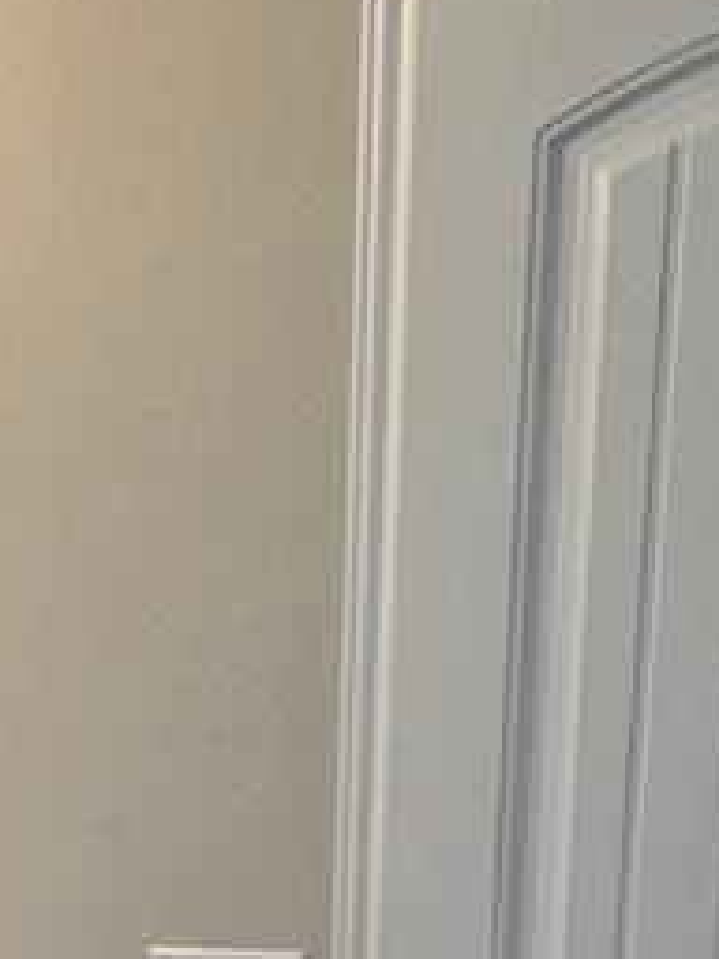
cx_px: -337
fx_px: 2326
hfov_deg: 16.2
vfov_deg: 20.4
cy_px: 1382
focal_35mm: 84
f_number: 2.2
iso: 200
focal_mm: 2.22
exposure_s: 1/60
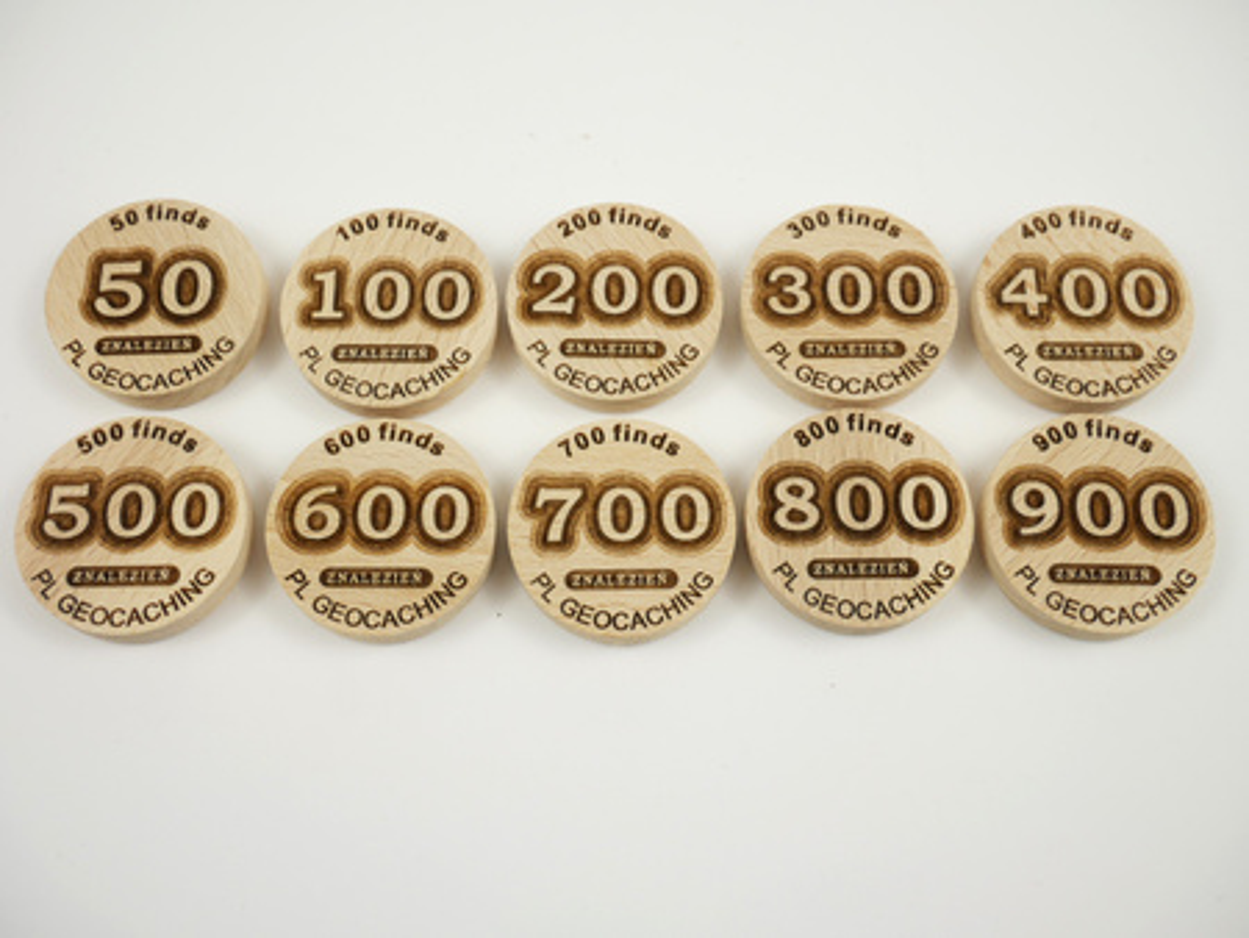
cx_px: 624
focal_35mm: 36
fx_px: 1300
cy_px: 469
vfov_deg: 39.7
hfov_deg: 51.3
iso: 200
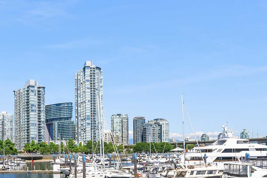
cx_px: 49
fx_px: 267
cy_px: 149
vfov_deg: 35.4
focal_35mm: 36
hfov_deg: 49.6
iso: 100
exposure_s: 1/100
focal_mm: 14
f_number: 8
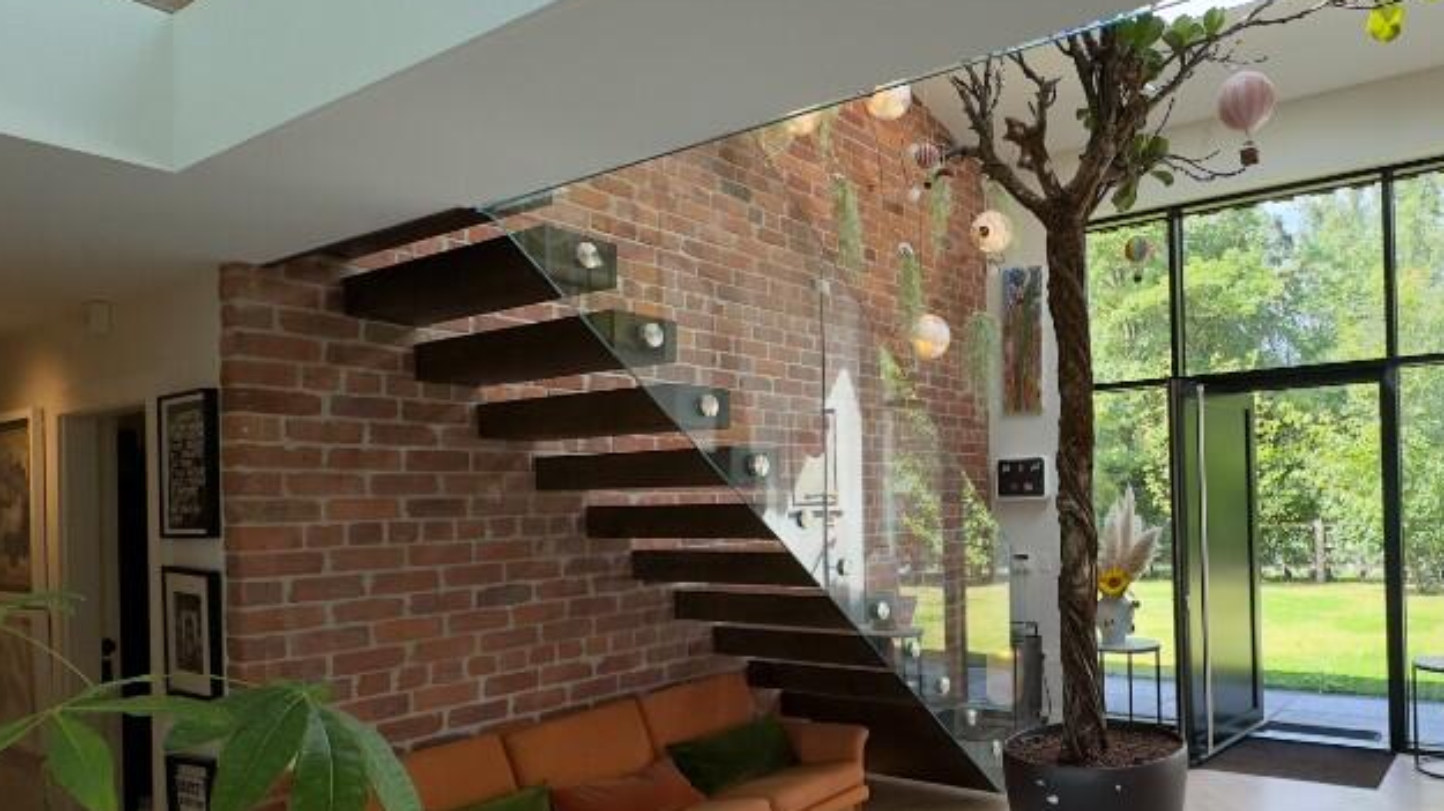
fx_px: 957
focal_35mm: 25
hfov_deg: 70.7
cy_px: 490
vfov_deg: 45.7
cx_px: 1024
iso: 40
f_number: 2.2
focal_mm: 2.22
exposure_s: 1/136
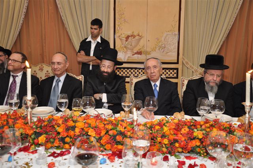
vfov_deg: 36.8
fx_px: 253
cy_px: 84
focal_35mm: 36
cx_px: 126
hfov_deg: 53.2
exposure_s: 1/60
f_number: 4
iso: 500
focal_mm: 24
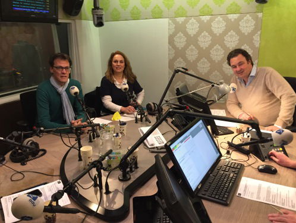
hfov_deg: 61.6
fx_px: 248
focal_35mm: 29
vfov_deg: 48.3
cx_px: 148
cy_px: 112
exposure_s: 1/33
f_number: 2.2
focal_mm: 4.15
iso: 250
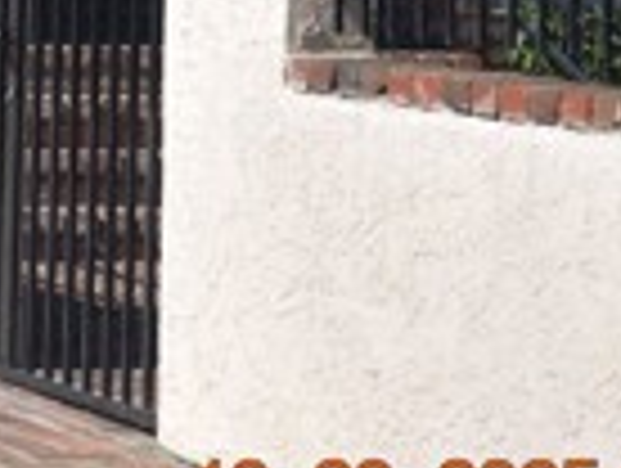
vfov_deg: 5.8
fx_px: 4565
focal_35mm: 254
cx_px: -342
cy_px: -326
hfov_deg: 7.6
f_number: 4.8
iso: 100
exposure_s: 1/640
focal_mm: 38
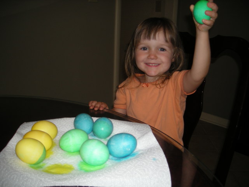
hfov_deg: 52.6
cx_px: 124
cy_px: 94
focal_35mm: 35
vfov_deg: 40.7
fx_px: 252
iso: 50
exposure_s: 1/30
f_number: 2.8
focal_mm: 5.7
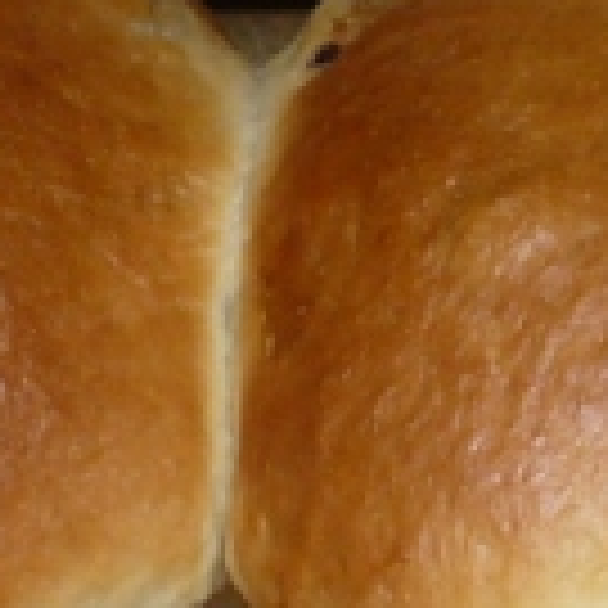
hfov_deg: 7.1
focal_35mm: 248
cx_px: 356
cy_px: 1482
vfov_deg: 6.7
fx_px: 4928
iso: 100
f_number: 2.8
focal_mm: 6
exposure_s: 1/40
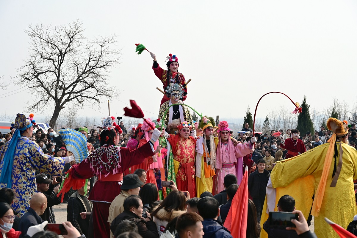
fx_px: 793
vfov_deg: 17.0
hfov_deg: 25.4
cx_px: 178
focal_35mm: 80
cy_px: 119
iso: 100
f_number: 9
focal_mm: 80
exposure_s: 1/200
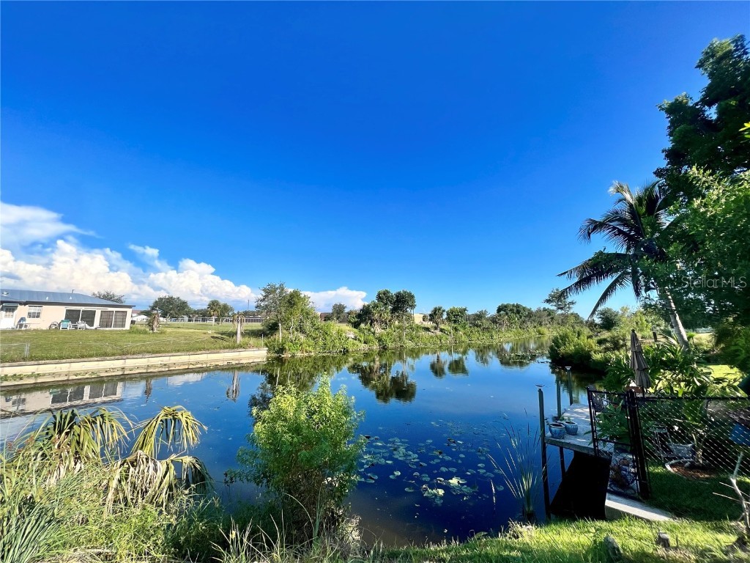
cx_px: 375
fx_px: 282
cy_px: 282
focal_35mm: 13
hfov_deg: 106.2
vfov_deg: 89.9
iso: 32
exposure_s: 1/1908
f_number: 1.8
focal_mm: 1.57
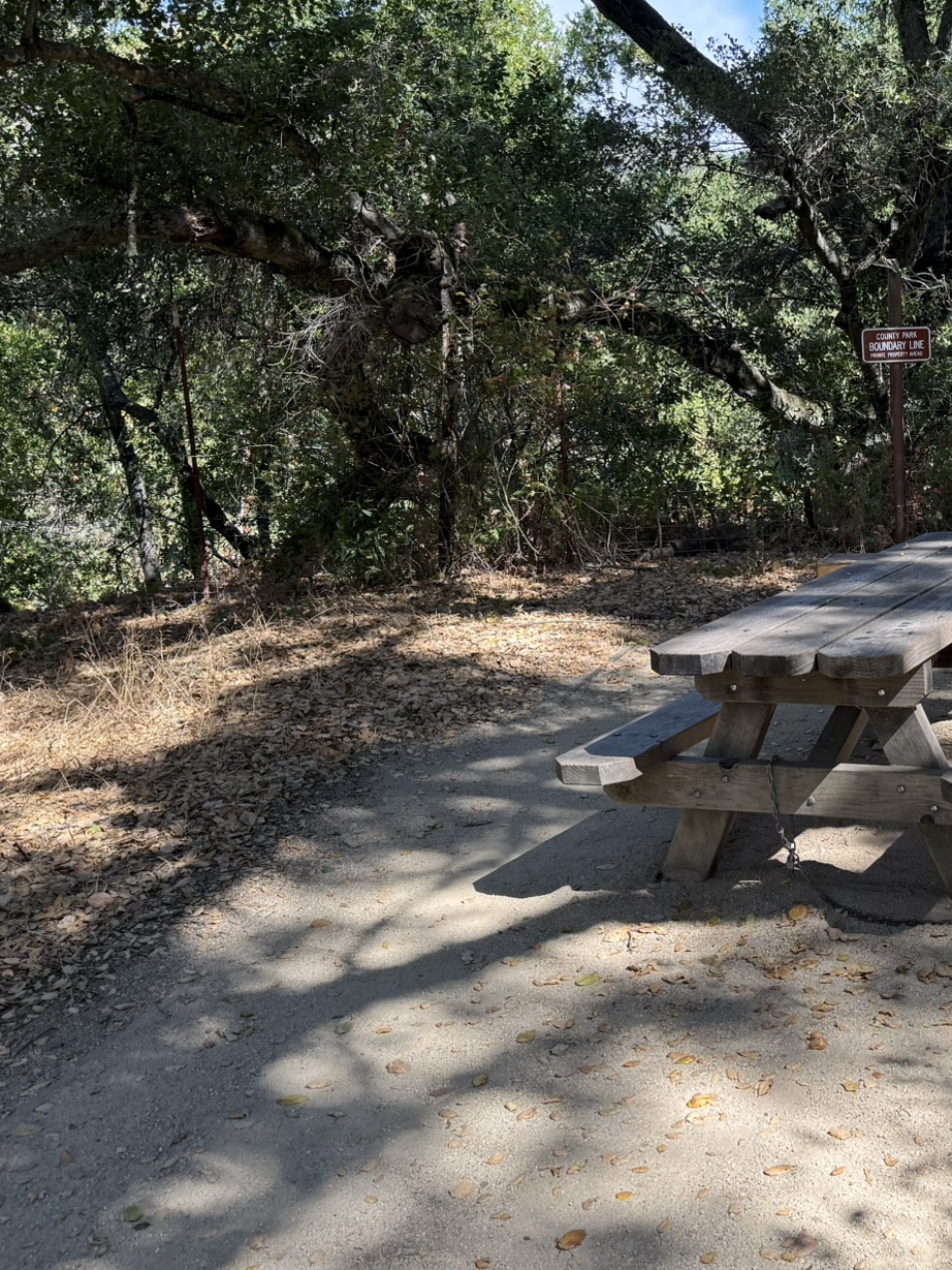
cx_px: 885
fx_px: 1467
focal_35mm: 40
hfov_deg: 33.7
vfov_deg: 46.5
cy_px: 505
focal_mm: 6.76
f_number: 1.78
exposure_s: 1/722
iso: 100
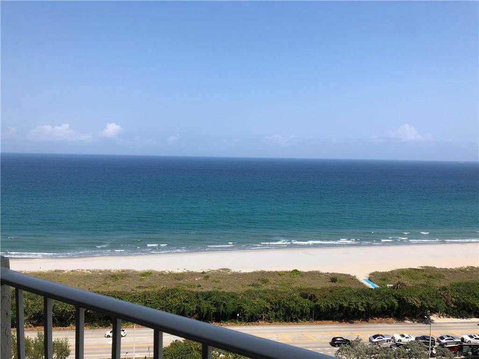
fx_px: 387
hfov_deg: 63.4
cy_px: 180
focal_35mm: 28
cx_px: 240
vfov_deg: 49.7
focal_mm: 4
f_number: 1.8
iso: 20
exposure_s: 1/2208
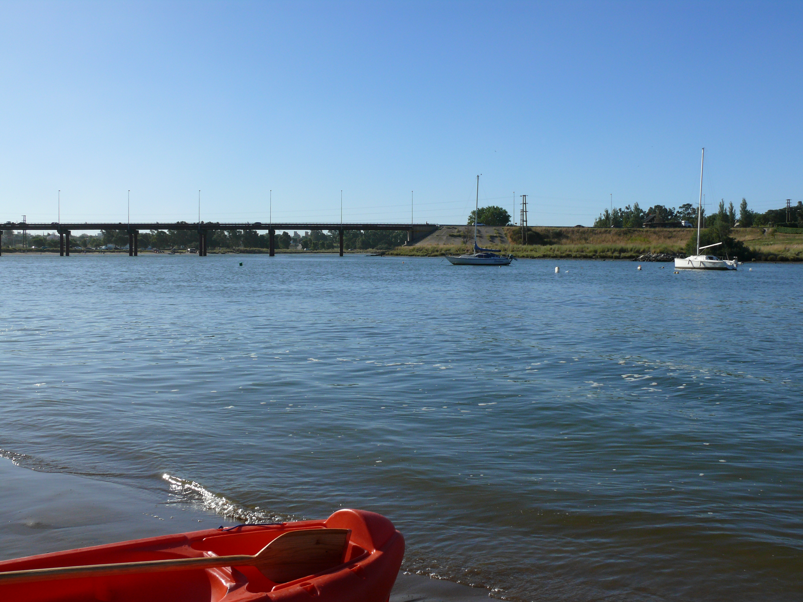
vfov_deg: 40.7
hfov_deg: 52.6
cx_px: 402
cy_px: 301
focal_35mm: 35
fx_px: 812
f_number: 8
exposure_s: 1/400
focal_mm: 7.4
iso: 100
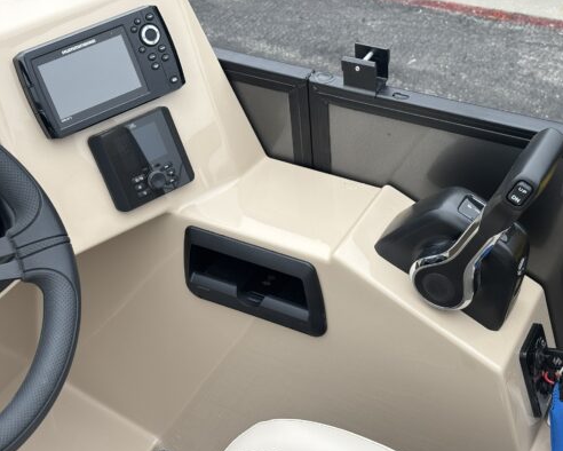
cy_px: 227
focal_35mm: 55
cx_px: 304
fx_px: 917
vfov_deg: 27.6
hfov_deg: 34.1
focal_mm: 5.96
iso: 32
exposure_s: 1/181
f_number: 1.6
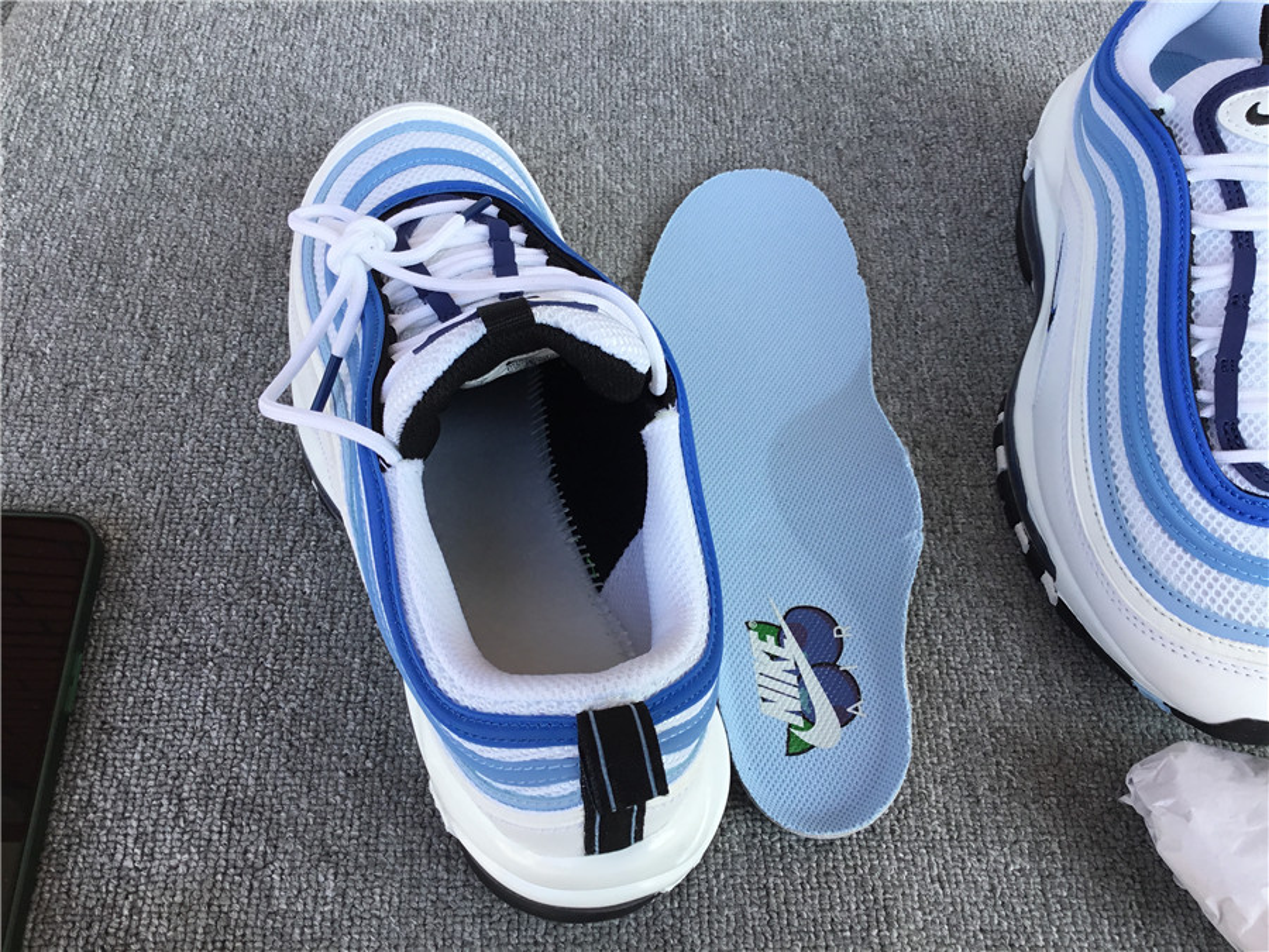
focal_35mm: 31
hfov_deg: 58.4
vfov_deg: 45.4
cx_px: 634
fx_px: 1136
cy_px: 476
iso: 25
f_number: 2.4
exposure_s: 1/237
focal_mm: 3.3
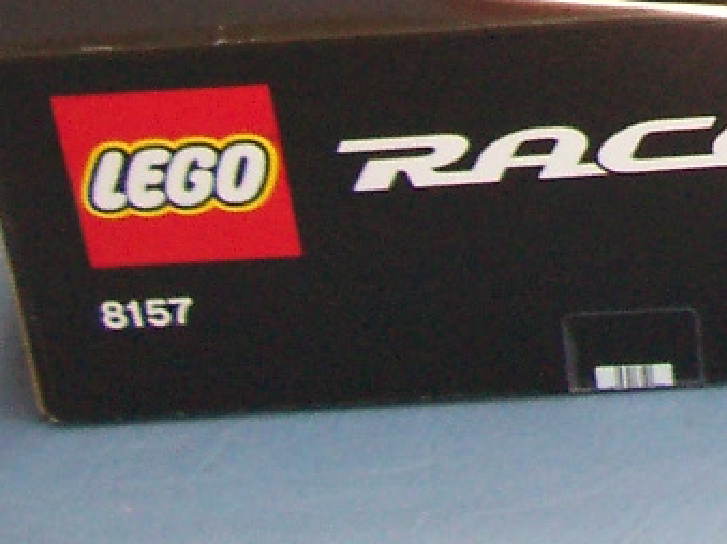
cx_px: 1280
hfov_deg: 13.6
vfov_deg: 10.7
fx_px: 2750
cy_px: -379
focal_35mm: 131
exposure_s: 1/15
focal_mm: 5.6
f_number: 2.8
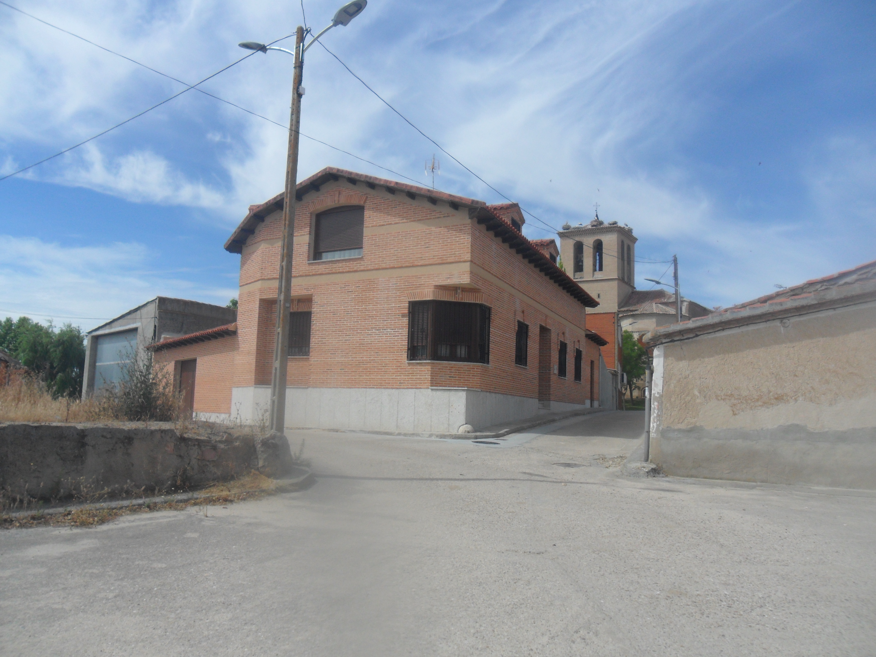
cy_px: 328
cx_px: 438
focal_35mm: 27
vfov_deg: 51.4
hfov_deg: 65.3
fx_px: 683
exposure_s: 1/250
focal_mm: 4.9
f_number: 8.9
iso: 80
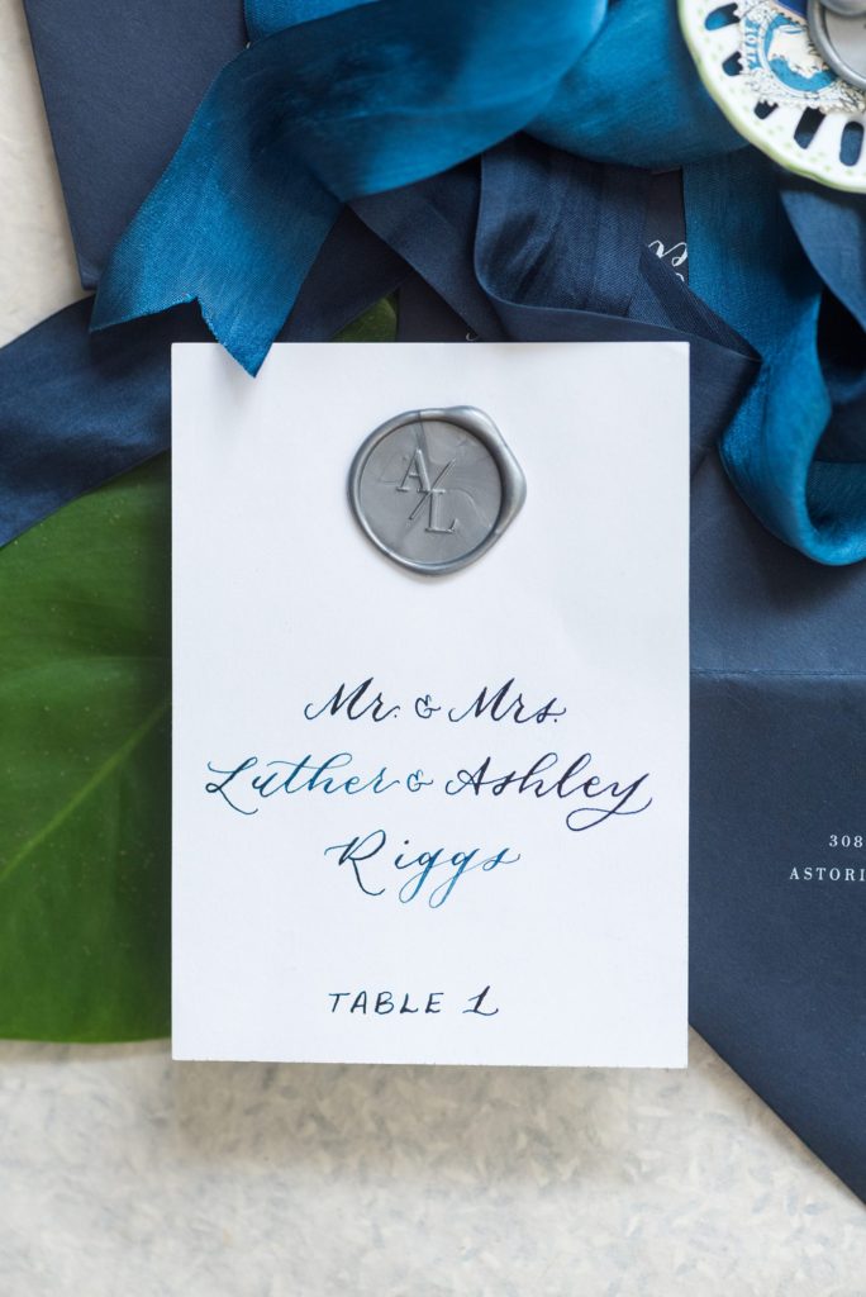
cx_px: 433
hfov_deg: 13.1
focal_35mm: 105
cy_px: 648
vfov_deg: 19.4
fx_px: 3783
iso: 500
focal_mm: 105
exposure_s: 1/125
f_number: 4.5
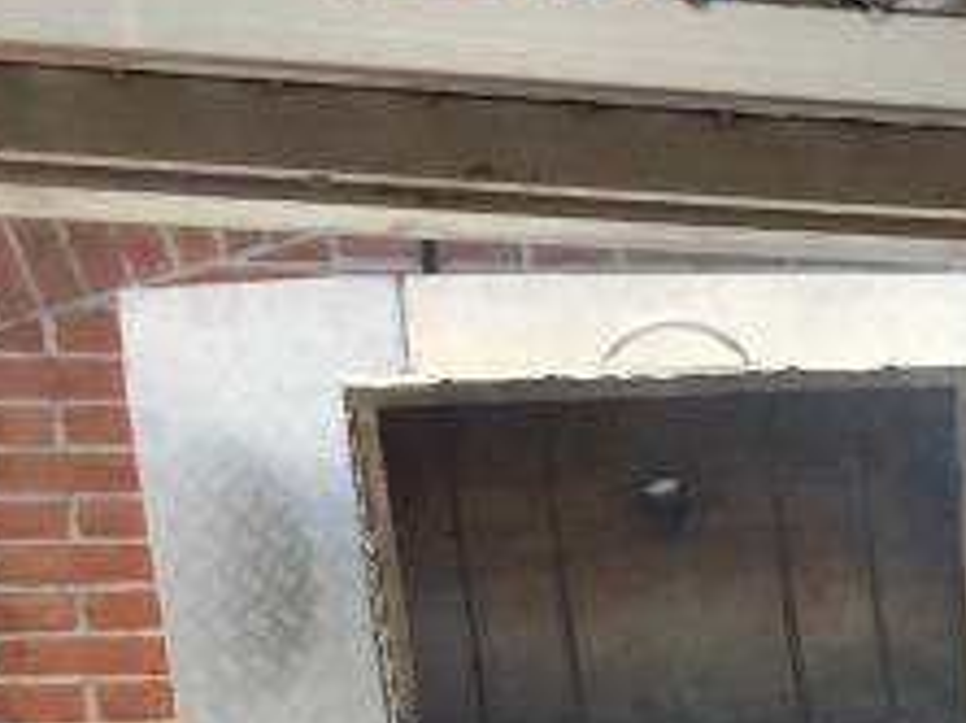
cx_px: 1640
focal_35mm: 134
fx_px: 3735
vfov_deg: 10.4
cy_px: 1333
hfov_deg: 13.5
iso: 32
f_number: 2.2
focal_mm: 4.15
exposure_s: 1/449
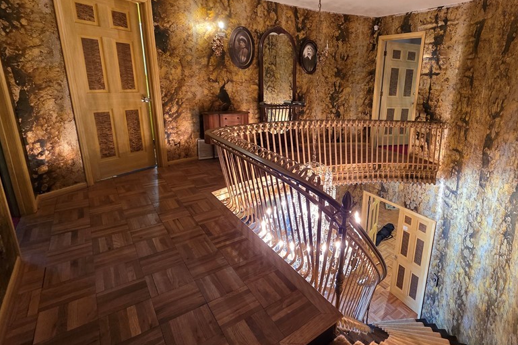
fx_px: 259
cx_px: 334
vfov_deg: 67.2
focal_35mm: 18
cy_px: 153
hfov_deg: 87.6
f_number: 1.9
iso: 400
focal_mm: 2.2
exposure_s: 1/60
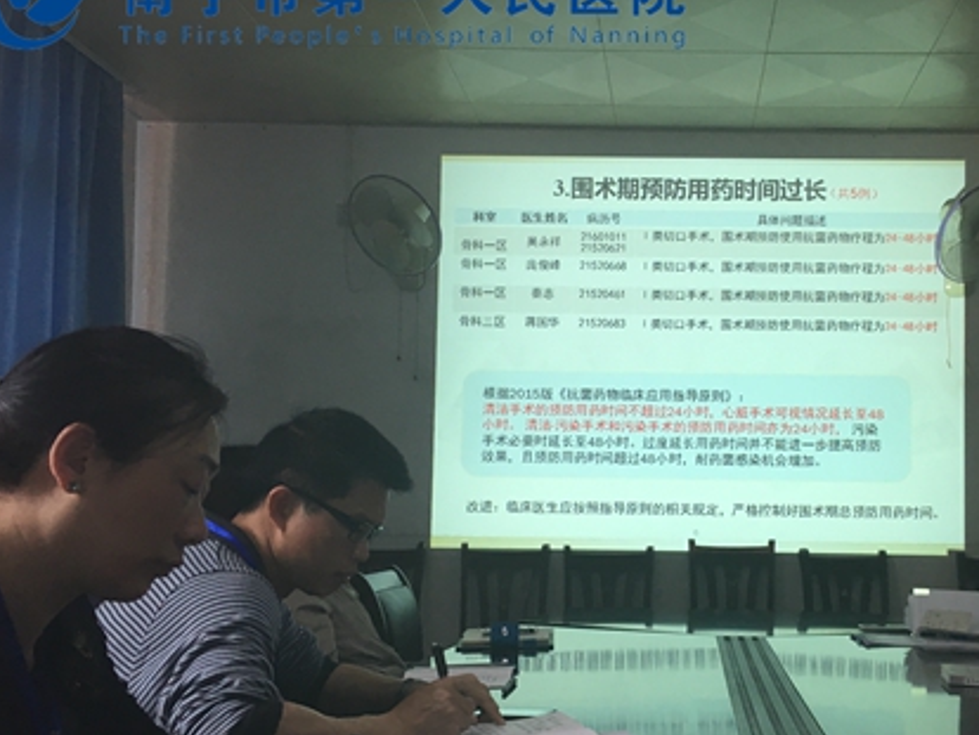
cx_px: 695
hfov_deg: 43.8
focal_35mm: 42
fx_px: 1189
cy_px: 435
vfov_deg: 34.3
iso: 32
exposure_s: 1/33
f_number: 2.2
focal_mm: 4.15
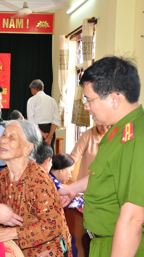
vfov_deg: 33.8
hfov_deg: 18.4
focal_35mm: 62
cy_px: 128
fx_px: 421
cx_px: -30
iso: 800
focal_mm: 26
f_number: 4
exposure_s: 1/60
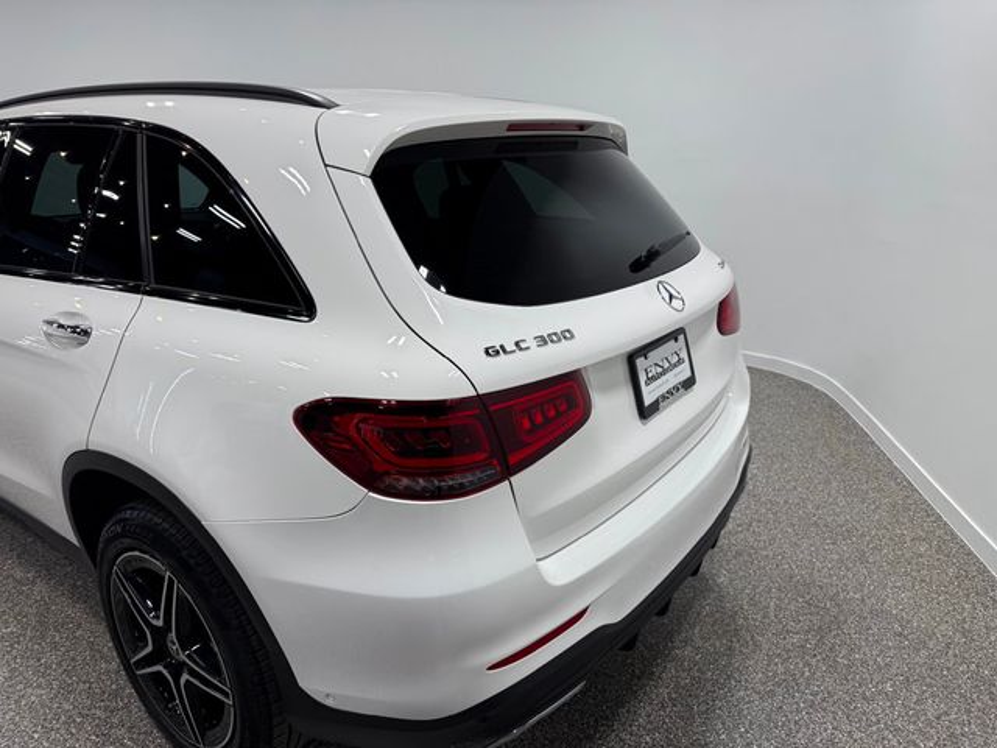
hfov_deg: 71.6
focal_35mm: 24
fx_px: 691
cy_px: 374
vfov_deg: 56.8
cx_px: 498
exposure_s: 1/481
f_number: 1.78
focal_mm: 6.76
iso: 80
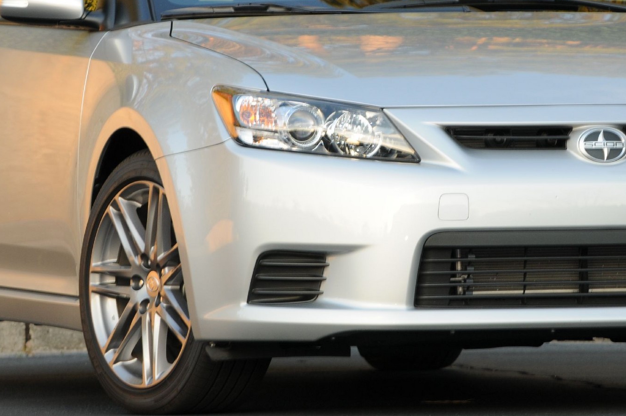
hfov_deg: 6.4
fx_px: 5610
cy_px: 135
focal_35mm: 323
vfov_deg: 4.2
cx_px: 356
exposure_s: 1/60
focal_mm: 116
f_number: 8
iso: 250
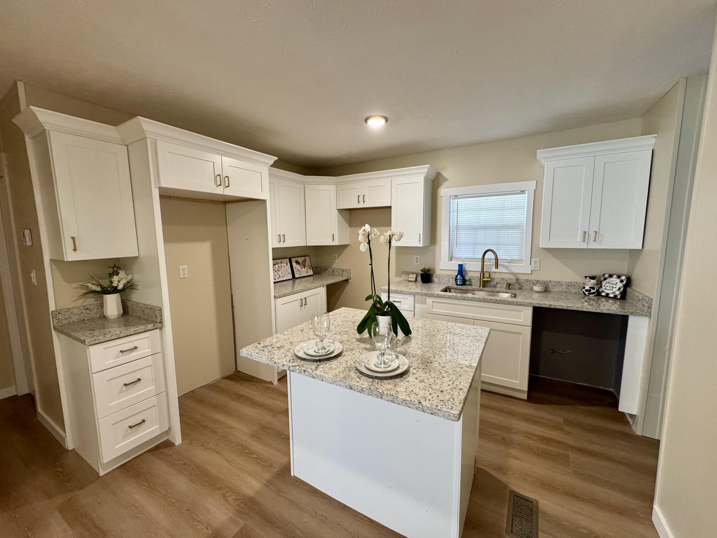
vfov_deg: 85.7
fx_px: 290
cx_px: 358
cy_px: 269
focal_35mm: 14
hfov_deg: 102.1
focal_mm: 2.22
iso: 320
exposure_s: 1/120
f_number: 2.2
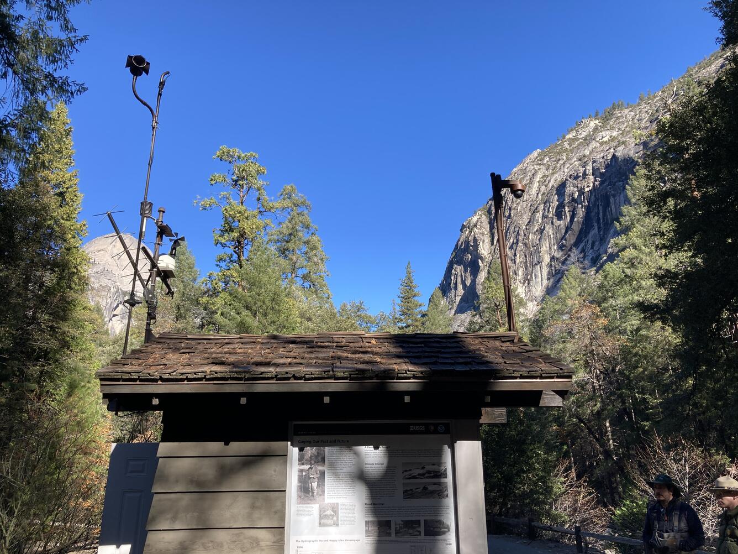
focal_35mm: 28
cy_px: 277
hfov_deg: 63.4
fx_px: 597
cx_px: 369
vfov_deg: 49.7
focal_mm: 3.99
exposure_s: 1/852
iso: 20
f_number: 1.8
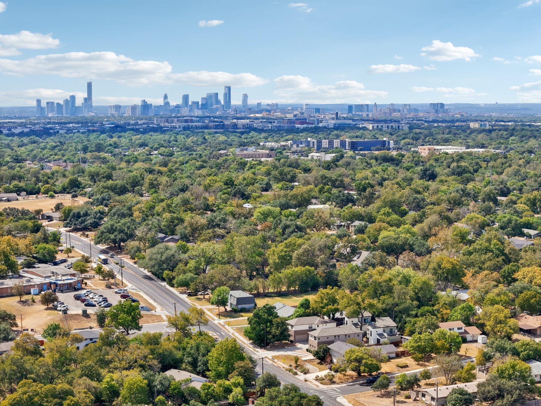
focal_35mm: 70
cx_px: 270
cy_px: 203
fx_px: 1094
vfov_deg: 21.0
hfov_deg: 27.8
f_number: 2.8
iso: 110
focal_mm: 19.4
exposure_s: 1/1250
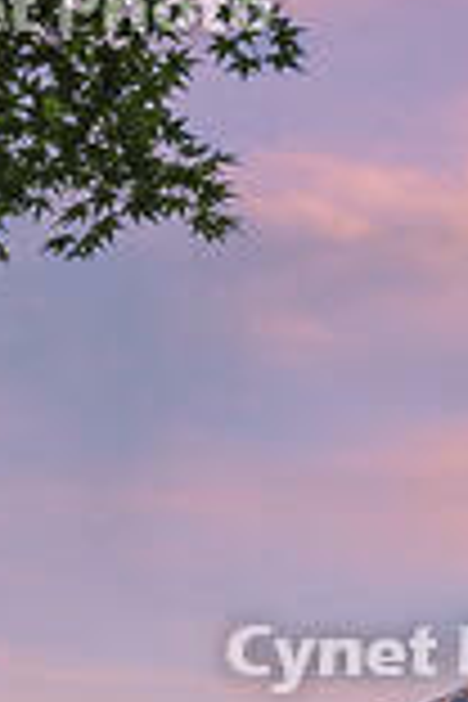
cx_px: 477
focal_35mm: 135
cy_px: 639
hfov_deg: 10.1
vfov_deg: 15.0
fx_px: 2632
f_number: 13
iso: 100
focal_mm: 35
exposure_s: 1/6
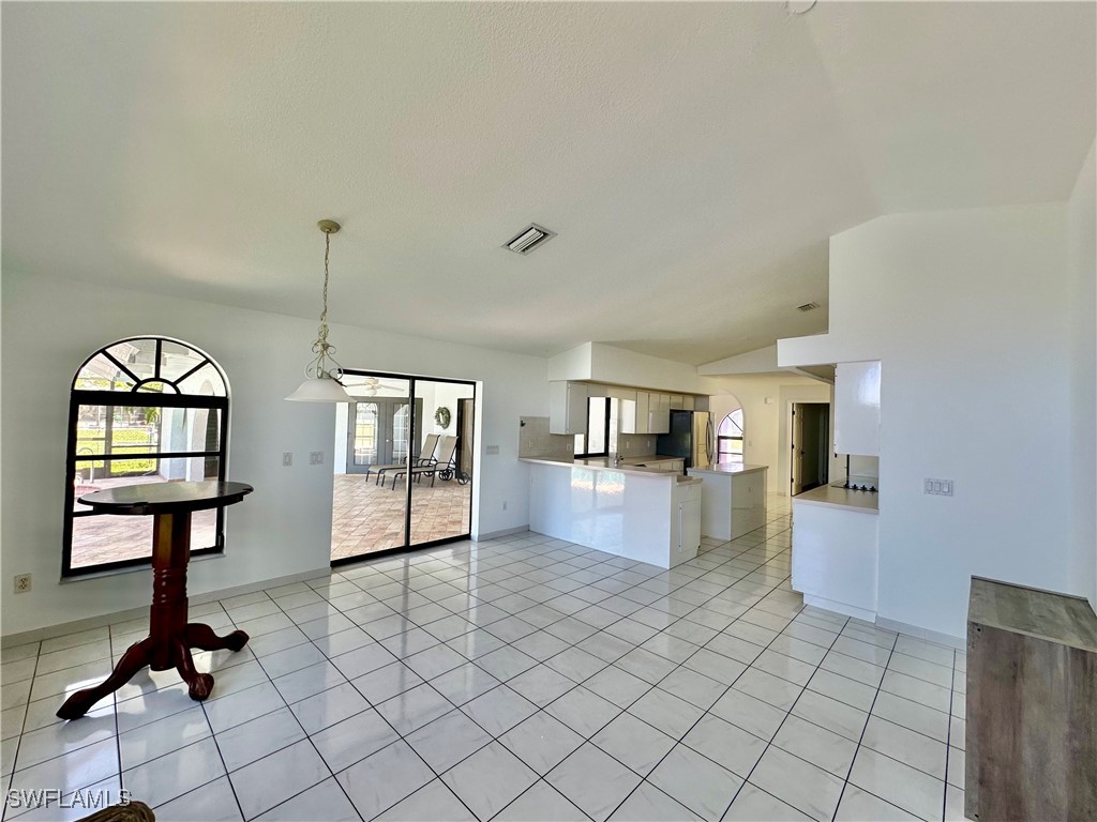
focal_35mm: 14
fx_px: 444
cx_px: 548
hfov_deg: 102.1
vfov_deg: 85.7
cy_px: 411
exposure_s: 1/99
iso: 80
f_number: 2.2
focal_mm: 2.22
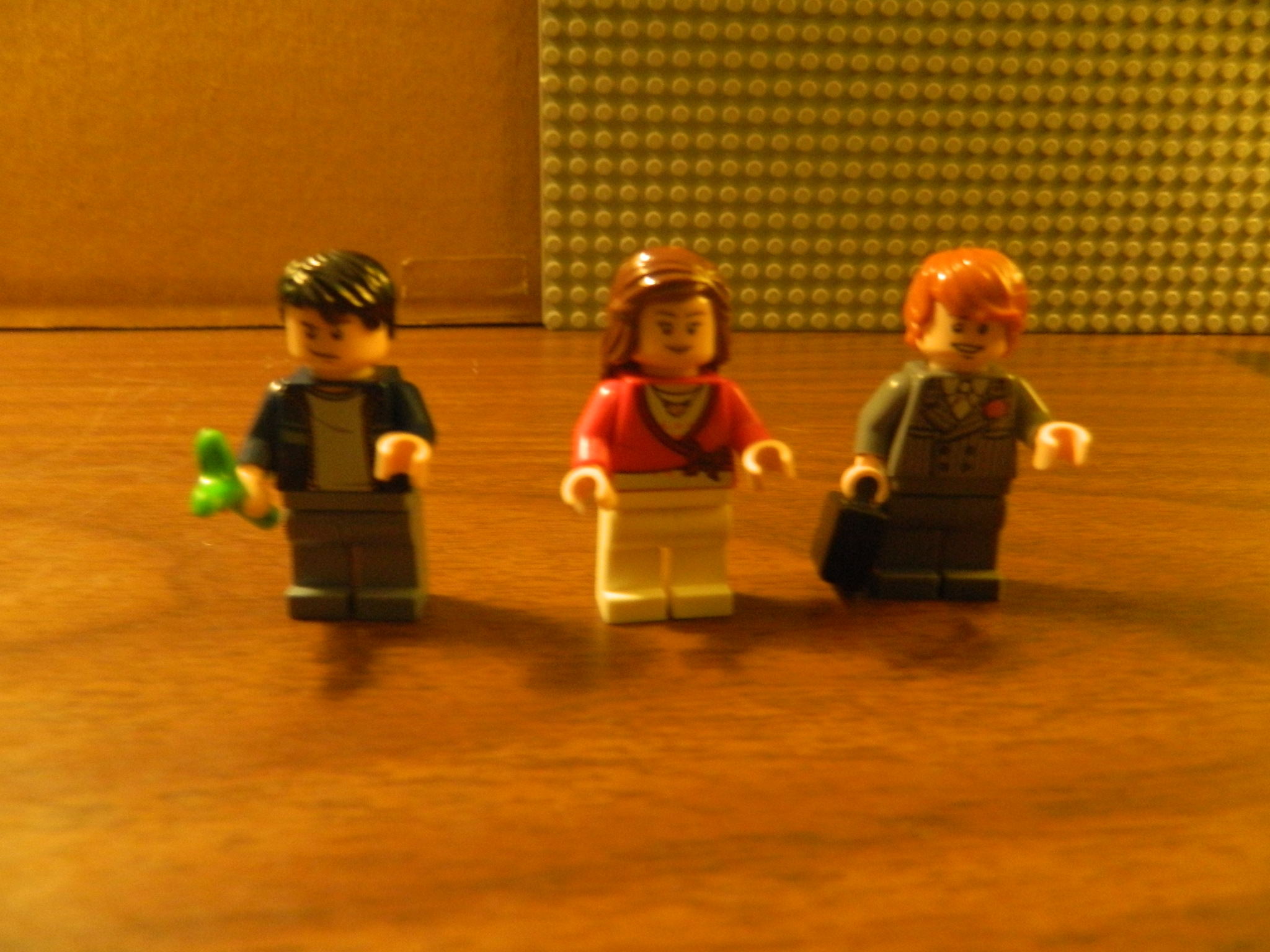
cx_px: 635
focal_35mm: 25
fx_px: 917
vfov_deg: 54.9
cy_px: 476
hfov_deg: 69.4
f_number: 3.1
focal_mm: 4.5
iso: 400
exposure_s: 1/15
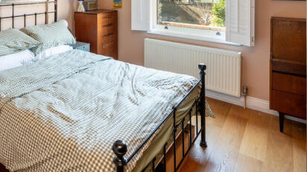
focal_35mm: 28
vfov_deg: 39.6
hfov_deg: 65.2
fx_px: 228
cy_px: 31
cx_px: 90
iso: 250
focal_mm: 17
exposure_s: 1/4
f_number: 8
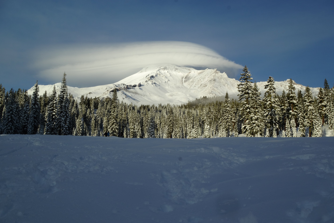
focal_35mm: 38
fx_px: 353
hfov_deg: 50.7
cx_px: 167
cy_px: 112
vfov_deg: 35.1
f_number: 11
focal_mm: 14.07
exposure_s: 1/60
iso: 80
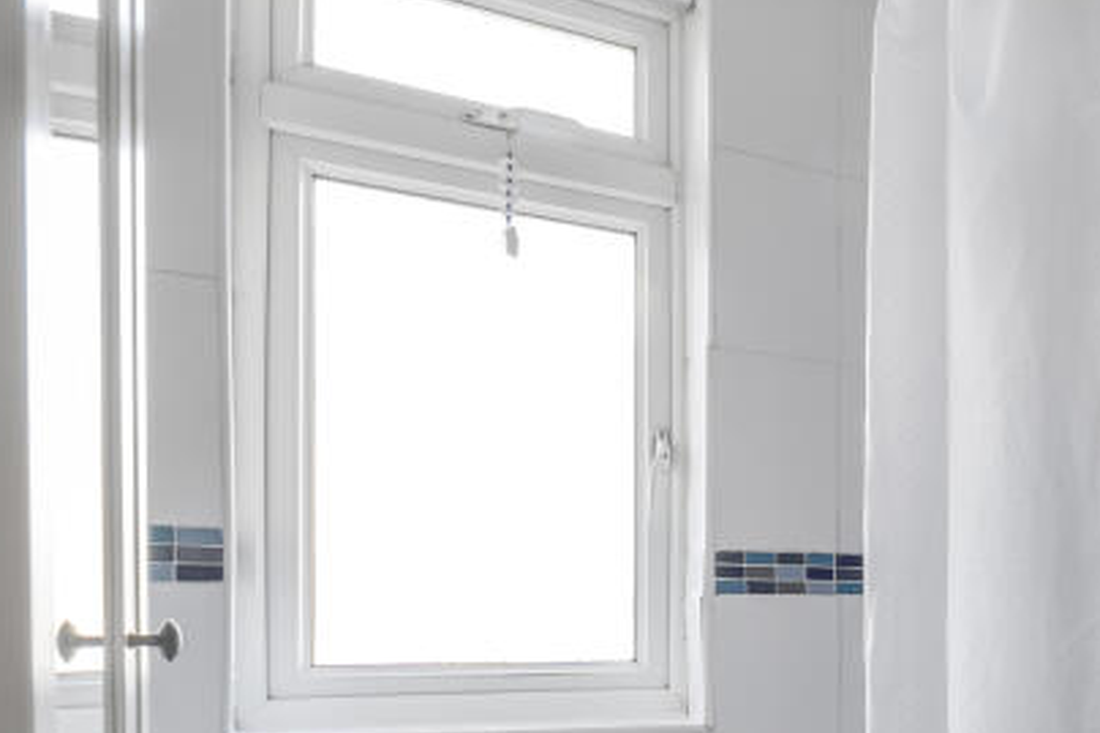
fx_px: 1161
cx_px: 1334
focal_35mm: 38
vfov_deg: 33.3
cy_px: 653
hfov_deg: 37.6
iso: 400
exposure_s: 1/10
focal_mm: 15
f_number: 11
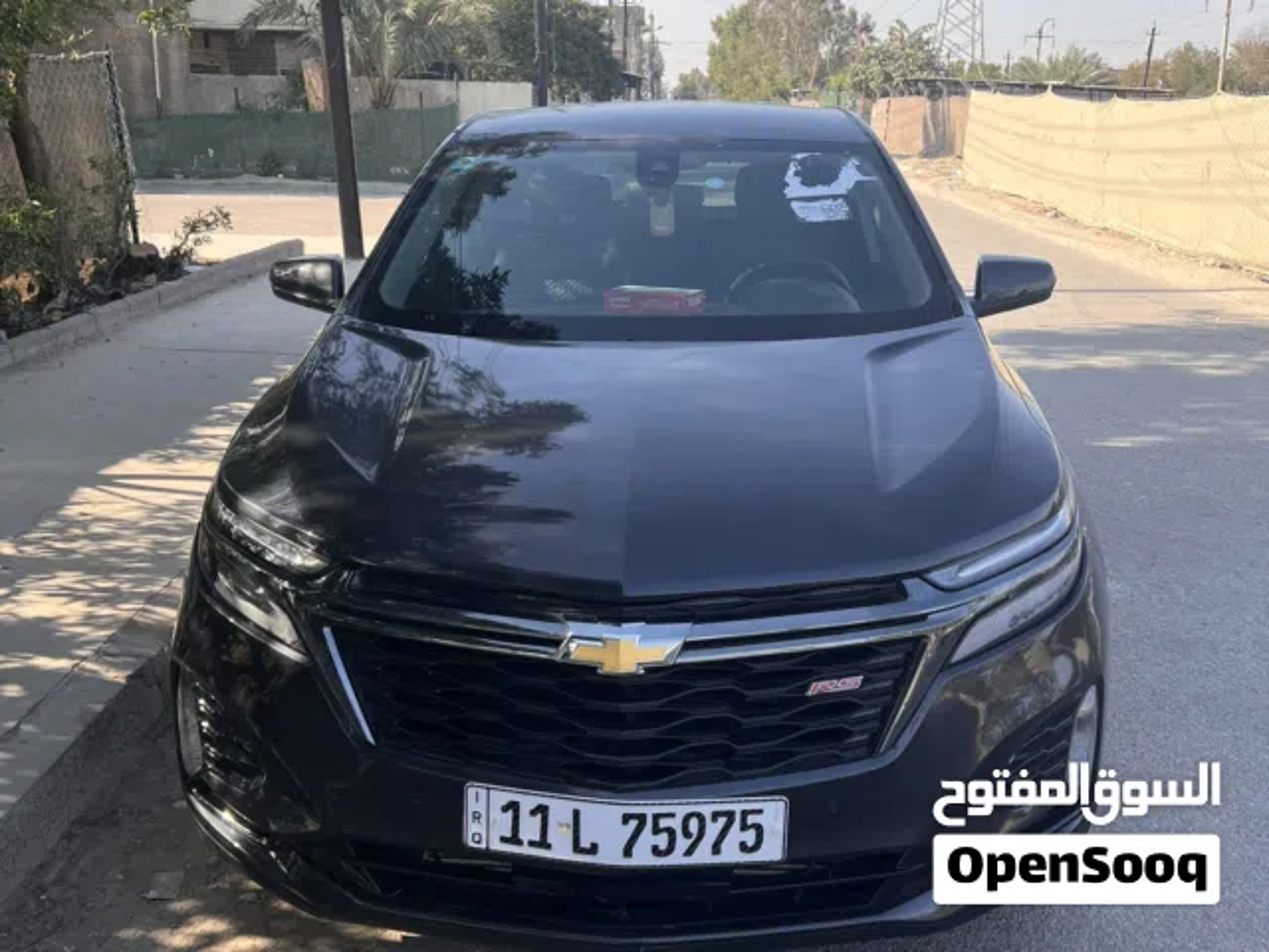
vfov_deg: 53.1
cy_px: 476
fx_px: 953
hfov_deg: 67.3
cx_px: 634
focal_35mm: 26
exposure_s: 1/1669
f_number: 1.5
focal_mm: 5.7
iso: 50
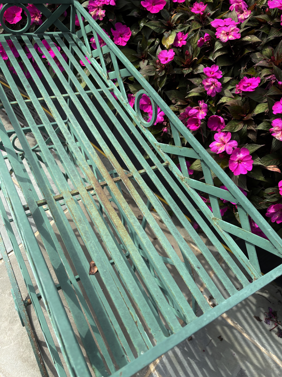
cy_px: 188
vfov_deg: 67.3
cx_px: 141
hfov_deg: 53.1
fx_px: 282
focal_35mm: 26
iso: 50
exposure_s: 1/1848
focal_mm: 5.96
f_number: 1.6
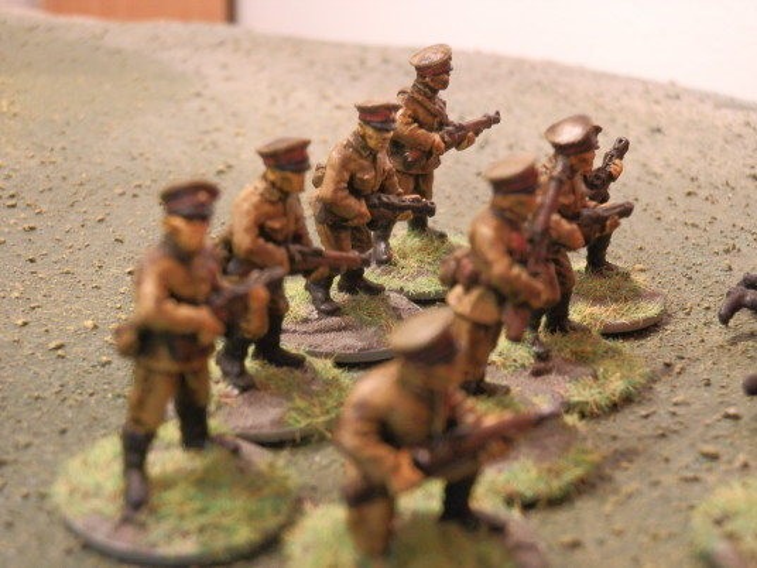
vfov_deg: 24.0
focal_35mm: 61
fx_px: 1334
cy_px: 284
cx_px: 378
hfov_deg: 31.7
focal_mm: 10.99
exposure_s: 1/8
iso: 320
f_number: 3.7
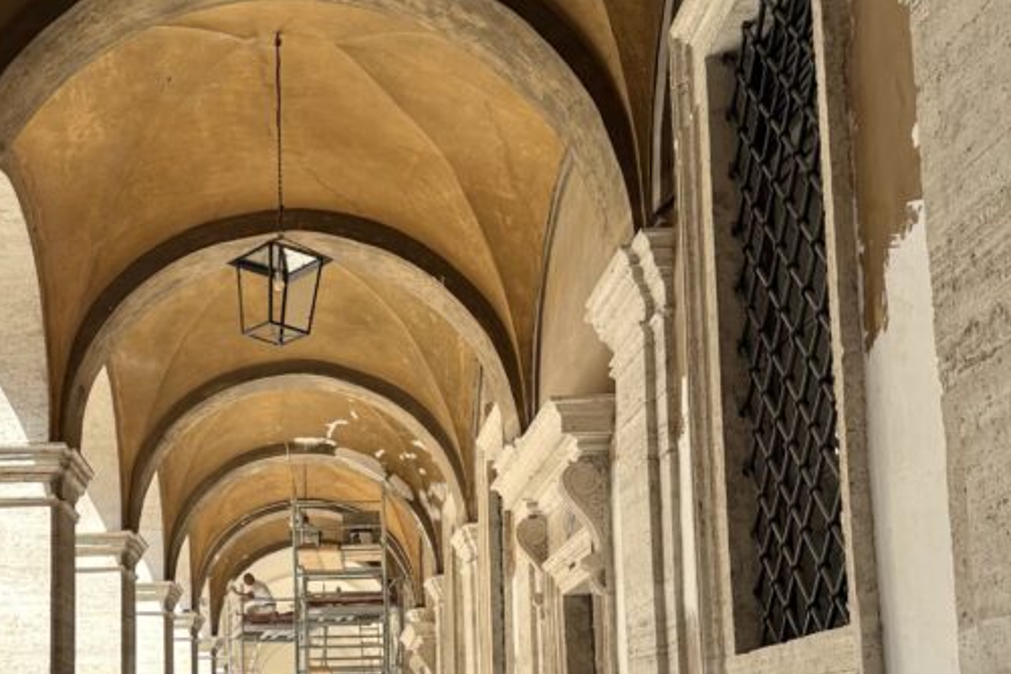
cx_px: 317
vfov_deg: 26.0
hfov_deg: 38.3
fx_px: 1432
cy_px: 547
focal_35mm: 51
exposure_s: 1/876
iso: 80
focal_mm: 6.8
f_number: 1.8
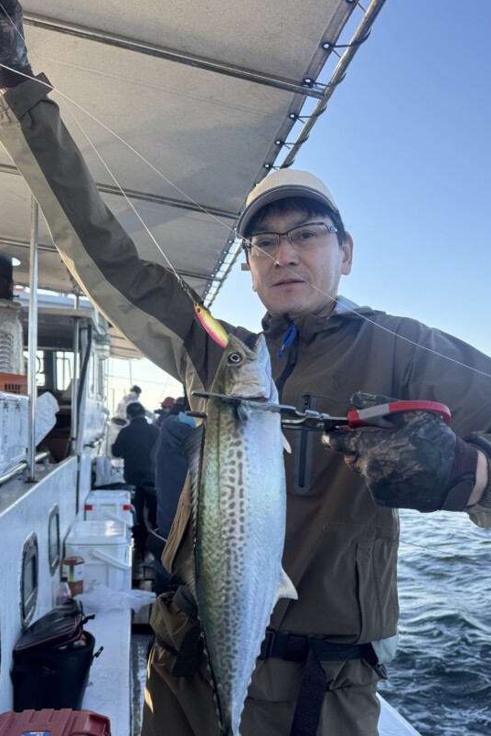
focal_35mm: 31
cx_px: 286
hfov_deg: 42.2
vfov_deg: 59.7
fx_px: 634
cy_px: 446
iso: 80
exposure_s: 1/1172
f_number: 1.78
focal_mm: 6.76
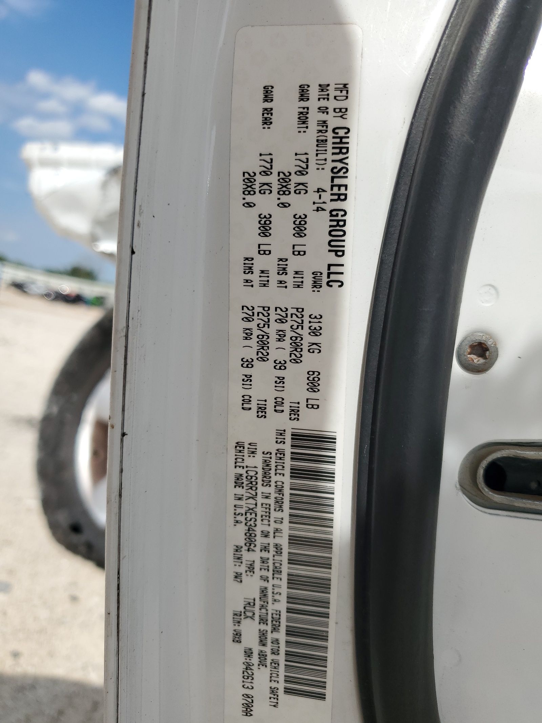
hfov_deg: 53.1
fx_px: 543
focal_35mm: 26
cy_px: 362
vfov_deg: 67.3
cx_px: 271
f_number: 1.5
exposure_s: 1/3333
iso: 50
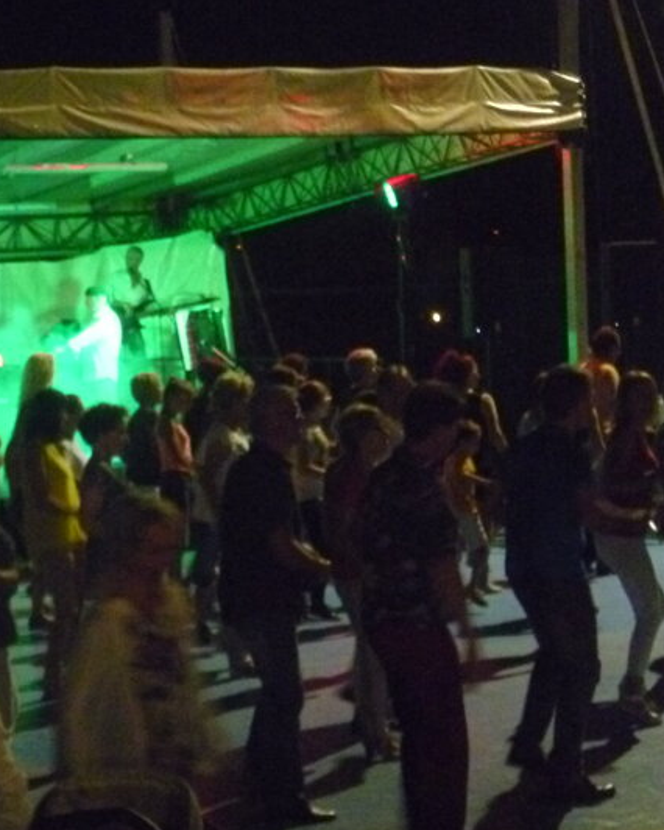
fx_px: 2774
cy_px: 417
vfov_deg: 17.0
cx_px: 90
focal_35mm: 113
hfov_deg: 13.5
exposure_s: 1/15
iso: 1600
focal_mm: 13.7
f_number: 4.7
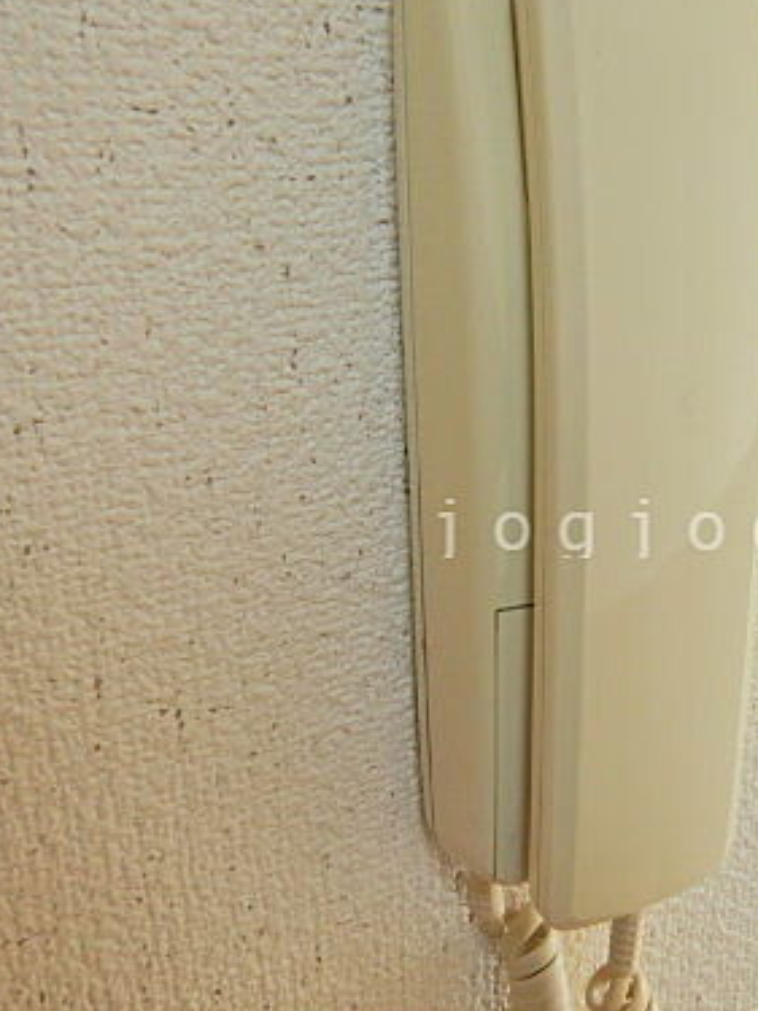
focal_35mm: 41
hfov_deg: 34.0
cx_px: 618
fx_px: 1198
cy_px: 526
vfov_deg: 45.8
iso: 125
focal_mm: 4.3
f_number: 2.8
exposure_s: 1/40
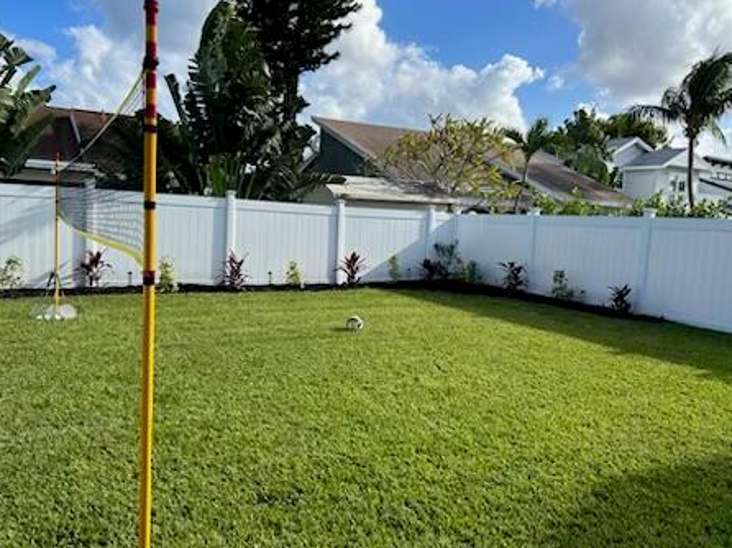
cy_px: 277
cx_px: 345
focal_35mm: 28
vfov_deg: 49.7
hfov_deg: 63.4
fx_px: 592
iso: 50
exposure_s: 1/3077
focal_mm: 5.7
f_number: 1.5
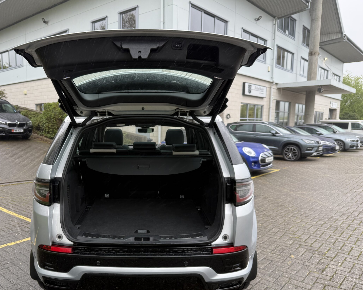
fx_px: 312
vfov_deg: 49.8
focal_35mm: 29
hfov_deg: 59.9
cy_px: 165
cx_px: 144
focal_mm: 6.76
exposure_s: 1/148
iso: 64
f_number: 1.78
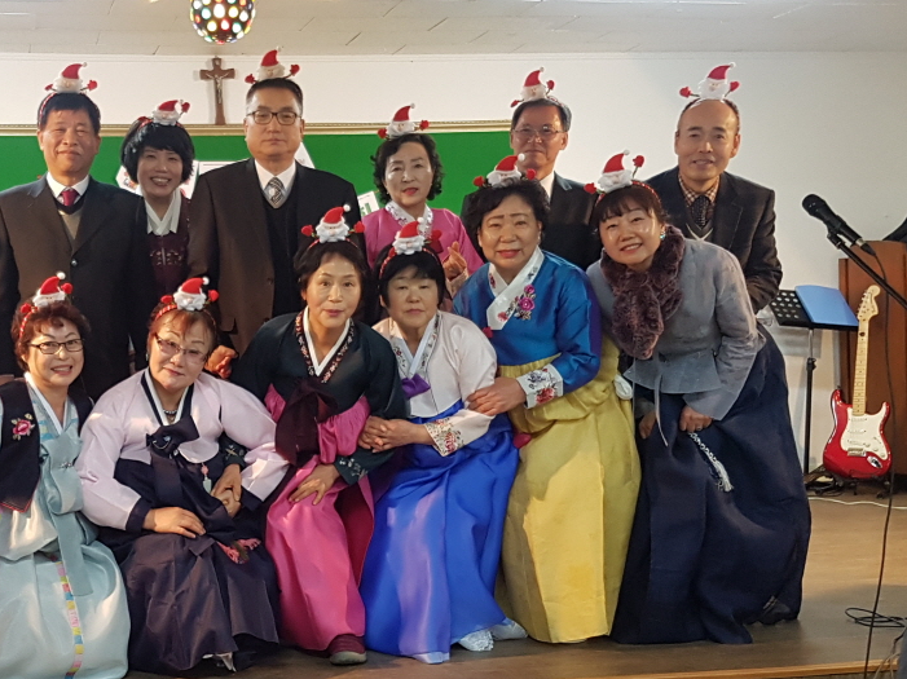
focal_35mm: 38
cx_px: 255
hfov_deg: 47.6
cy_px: 384
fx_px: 995
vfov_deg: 37.6
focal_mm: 4.2
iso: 160
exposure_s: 1/24
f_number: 1.7
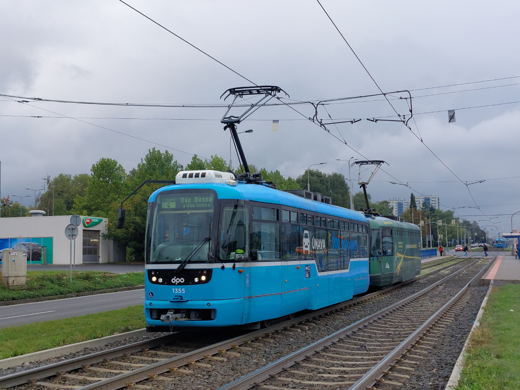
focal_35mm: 24
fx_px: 361
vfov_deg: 56.8
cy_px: 195
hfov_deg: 71.6
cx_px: 260
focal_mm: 5.23
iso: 25
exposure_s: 1/696
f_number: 1.8
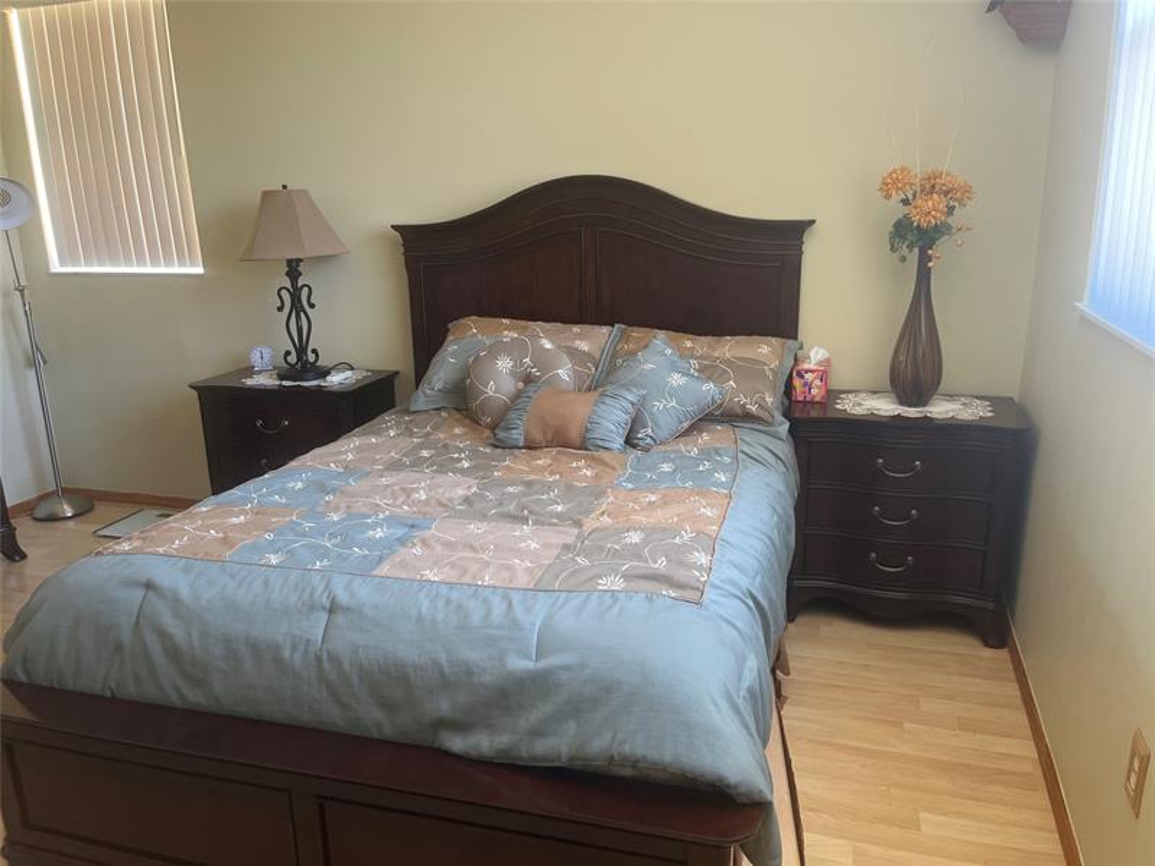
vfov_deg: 53.1
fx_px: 868
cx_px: 578
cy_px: 433
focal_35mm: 26
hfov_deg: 67.3
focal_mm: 5.1
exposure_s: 1/114
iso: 125
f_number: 1.6
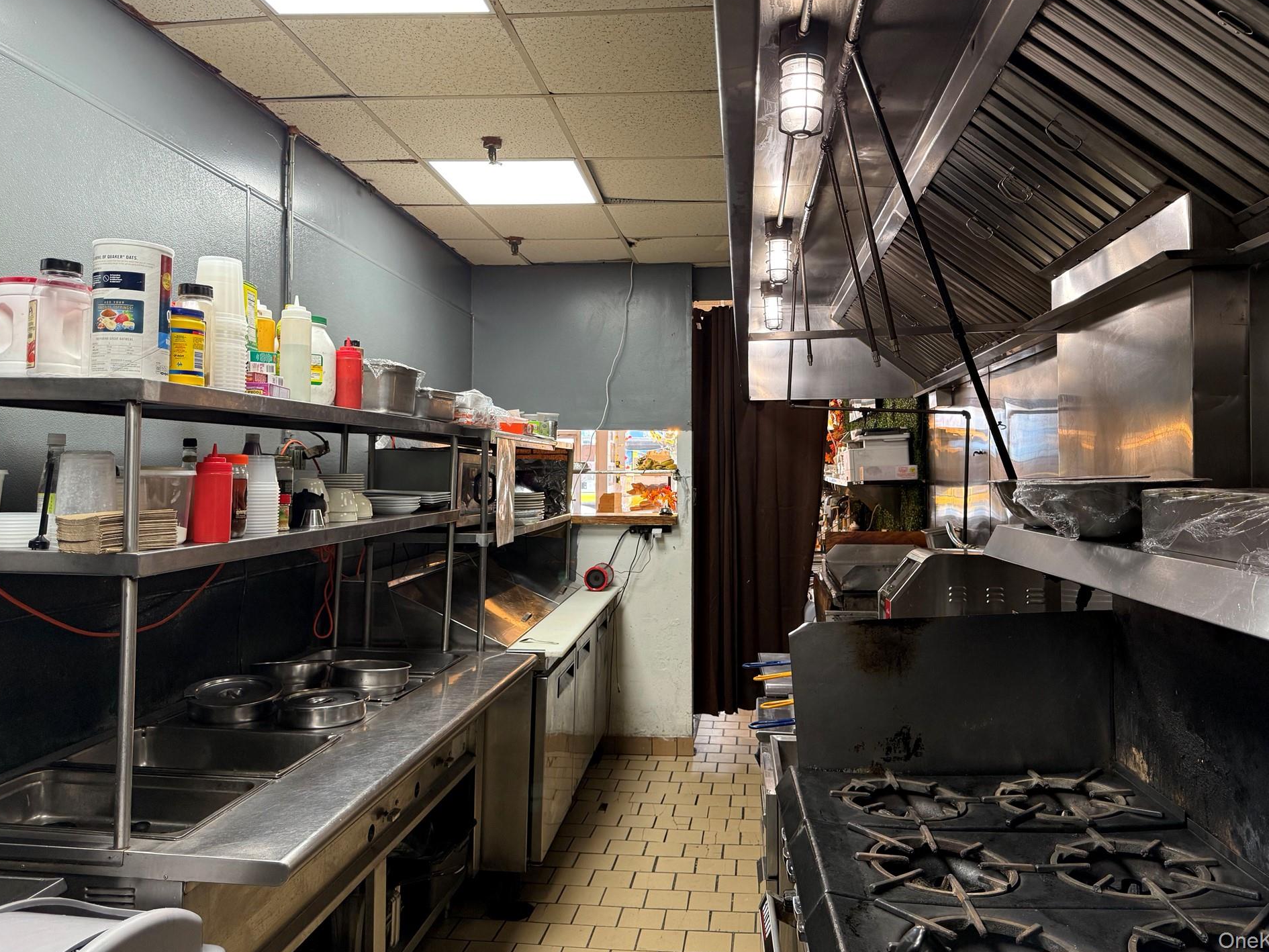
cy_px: 441
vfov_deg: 53.0
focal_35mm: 26
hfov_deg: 67.3
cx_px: 667
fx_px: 953
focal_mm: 6.76
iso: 200
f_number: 1.78
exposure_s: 1/60
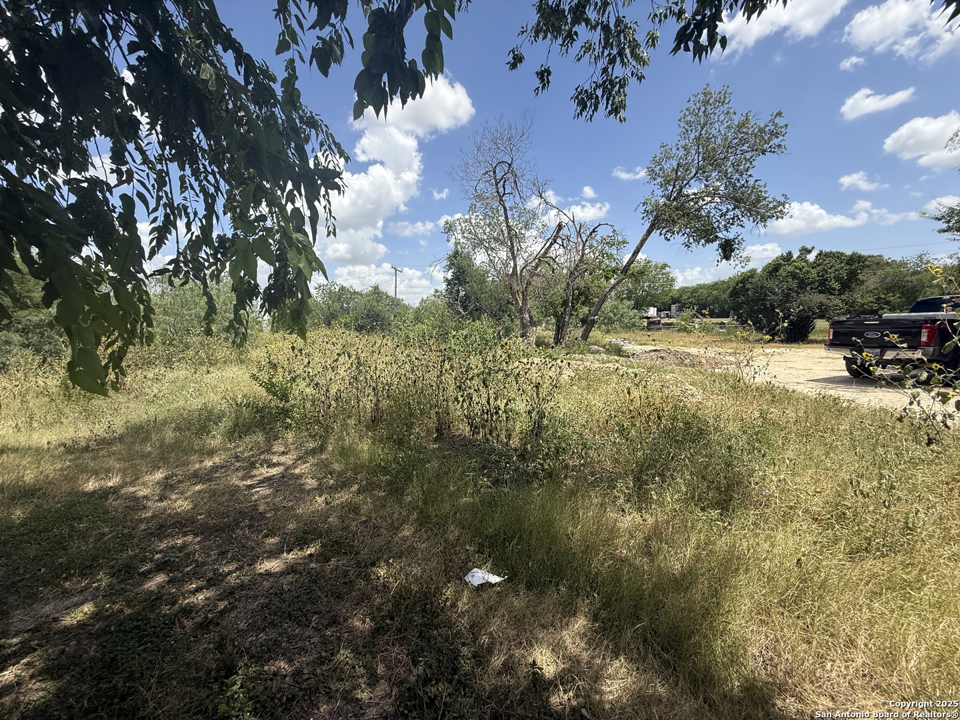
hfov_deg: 102.1
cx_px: 480
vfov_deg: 85.7
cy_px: 360
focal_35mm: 14
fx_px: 388
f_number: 2.2
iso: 50
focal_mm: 2.22
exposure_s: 1/1368
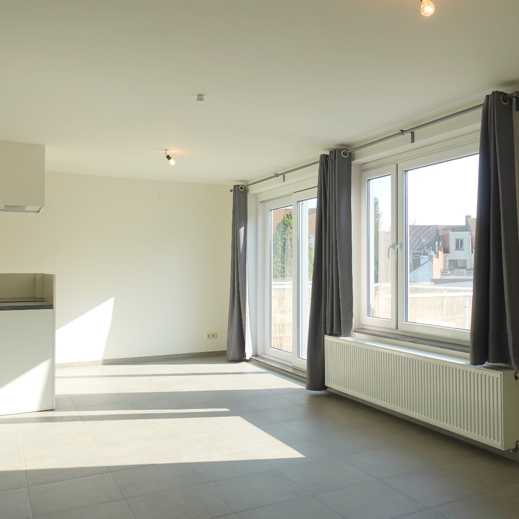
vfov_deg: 52.5
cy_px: 262
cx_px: 310
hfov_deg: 52.2
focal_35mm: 31
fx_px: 526
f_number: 4
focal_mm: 8.8
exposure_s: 1/200
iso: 125
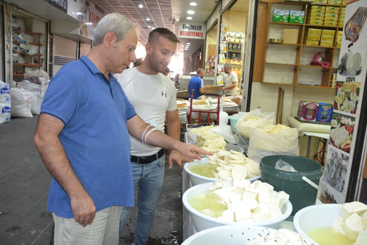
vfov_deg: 47.9
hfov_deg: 67.4
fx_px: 275
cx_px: 184
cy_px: 122
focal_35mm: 27
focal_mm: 18
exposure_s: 1/60
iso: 1800
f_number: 3.5
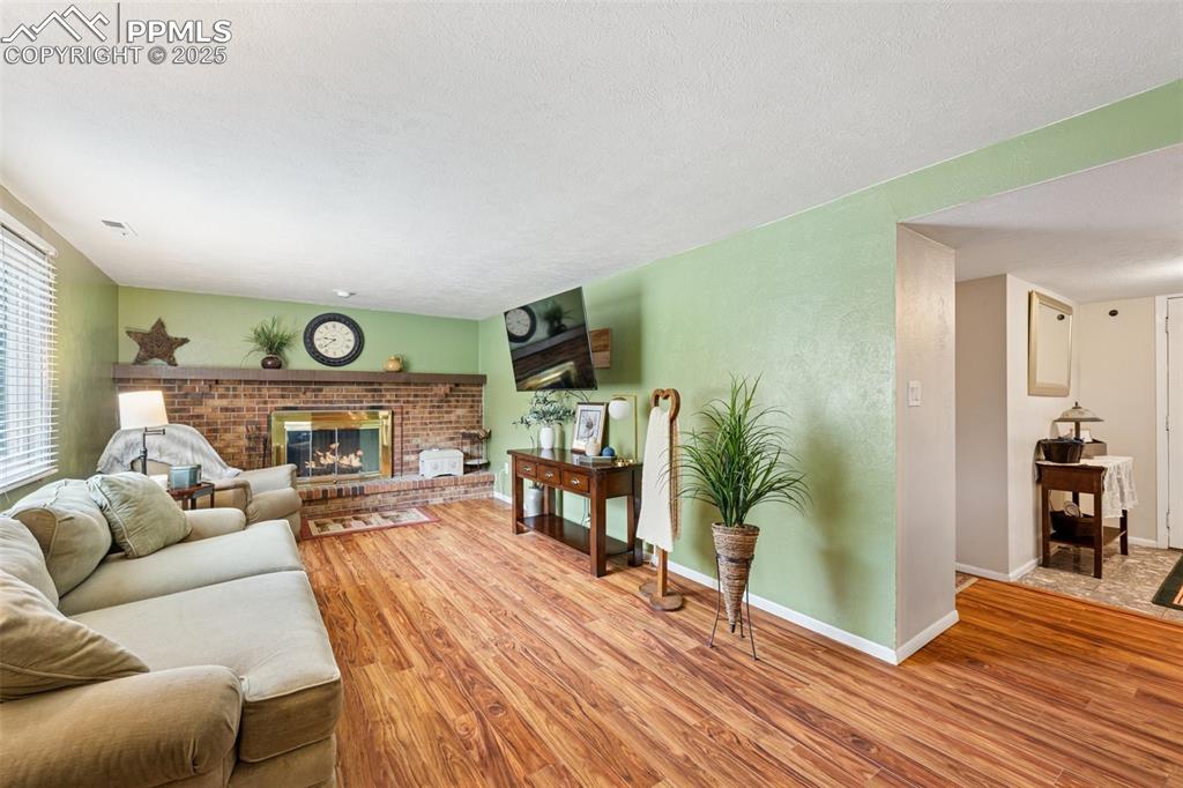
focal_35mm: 15
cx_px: 592
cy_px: 394
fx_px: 493
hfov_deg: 100.4
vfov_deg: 77.3
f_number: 11
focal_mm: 15
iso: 100
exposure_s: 4
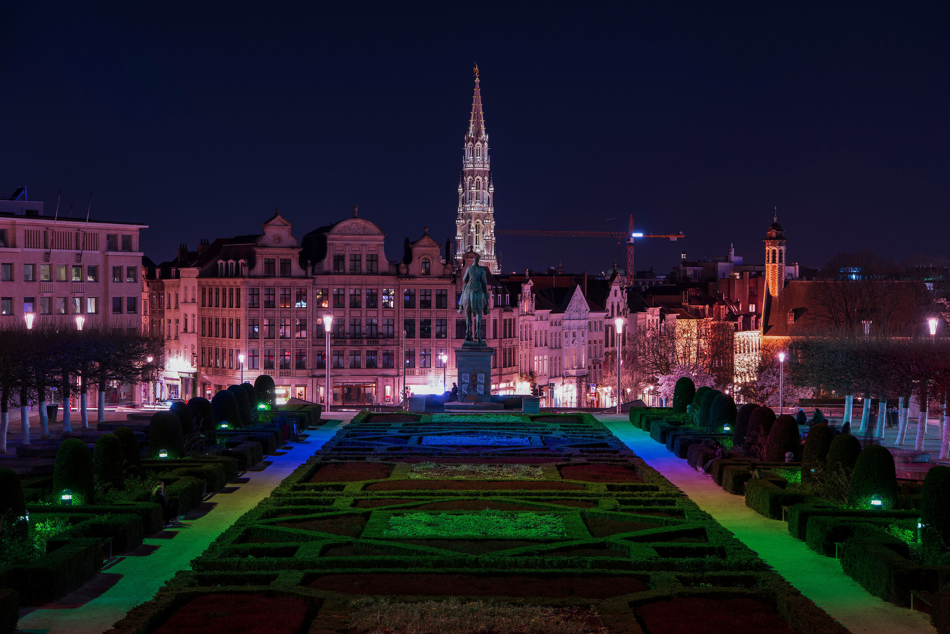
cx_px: 475
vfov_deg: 21.9
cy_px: 317
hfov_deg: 32.4
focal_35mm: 62
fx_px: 1636
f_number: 10
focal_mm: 62
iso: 100
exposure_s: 30
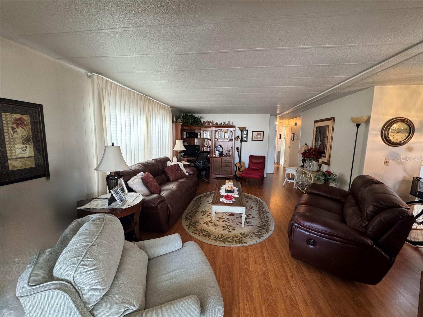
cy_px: 158
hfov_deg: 102.1
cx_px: 212
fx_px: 171
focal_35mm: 14
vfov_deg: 85.7
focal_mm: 2.22
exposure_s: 1/60
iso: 320
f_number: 2.2
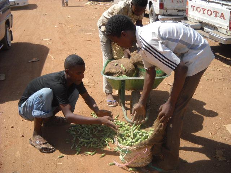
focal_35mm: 41
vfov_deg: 35.1
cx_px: 116
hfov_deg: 45.8
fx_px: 274
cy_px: 86
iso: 64
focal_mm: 6.72
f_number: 5.5
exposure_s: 1/218
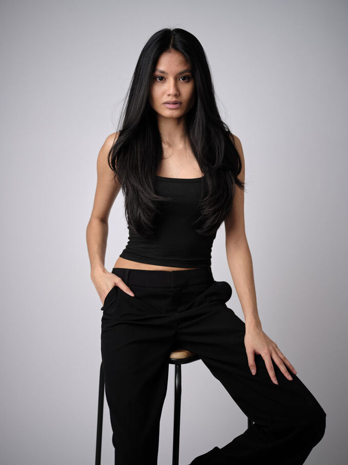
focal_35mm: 50
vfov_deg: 38.2
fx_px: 670
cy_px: 232
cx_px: 174
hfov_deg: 29.1
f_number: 2.8
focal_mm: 63
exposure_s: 1/125
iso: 100
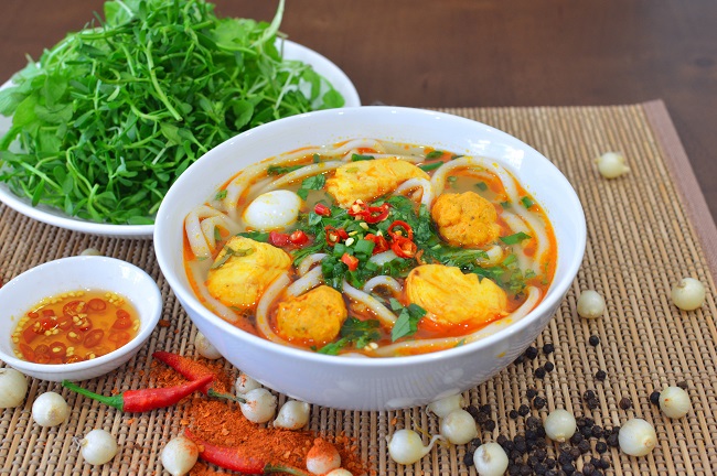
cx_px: 358
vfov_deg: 25.7
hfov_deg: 37.9
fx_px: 1045
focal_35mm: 52
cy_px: 238
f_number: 5.6
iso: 400
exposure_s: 1/15
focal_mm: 35
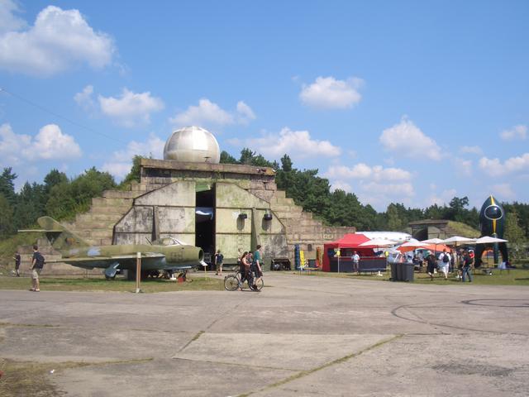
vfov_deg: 40.7
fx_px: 535
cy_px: 198
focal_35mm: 35
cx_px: 264
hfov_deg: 52.6
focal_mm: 5.8
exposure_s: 1/500
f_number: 4.3
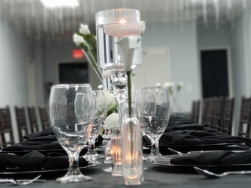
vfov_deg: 16.8
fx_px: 638
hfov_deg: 22.2
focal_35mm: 88
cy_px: 94
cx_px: 103
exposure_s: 1/30
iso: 125
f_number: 2.4
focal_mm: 6
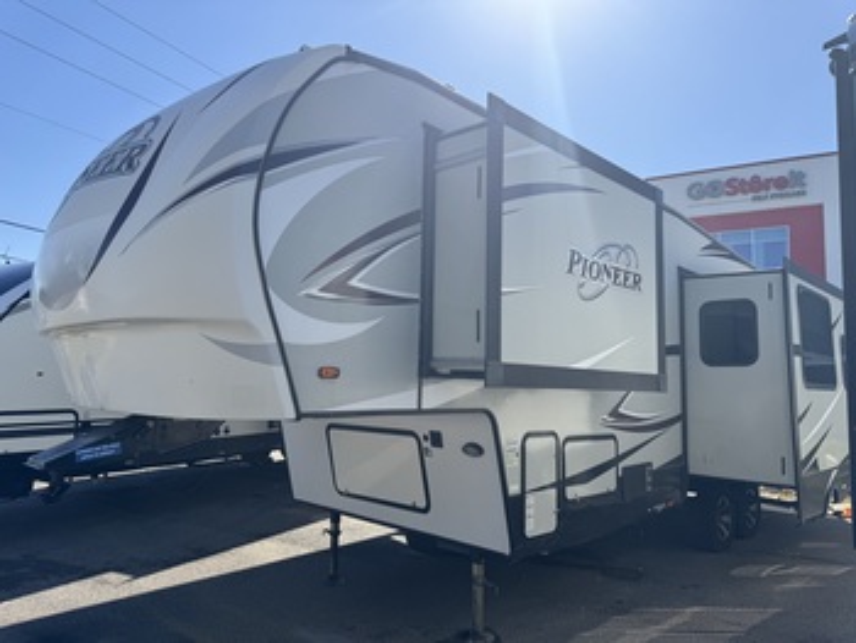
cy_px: 322
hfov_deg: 71.6
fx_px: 594
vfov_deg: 56.9
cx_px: 428
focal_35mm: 24
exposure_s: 1/4049
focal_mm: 6.76
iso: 80
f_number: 1.78
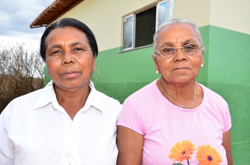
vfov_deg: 35.3
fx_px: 260
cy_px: 82
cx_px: 125
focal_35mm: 38
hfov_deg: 51.4
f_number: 7.1
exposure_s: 1/250
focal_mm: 25
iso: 1000
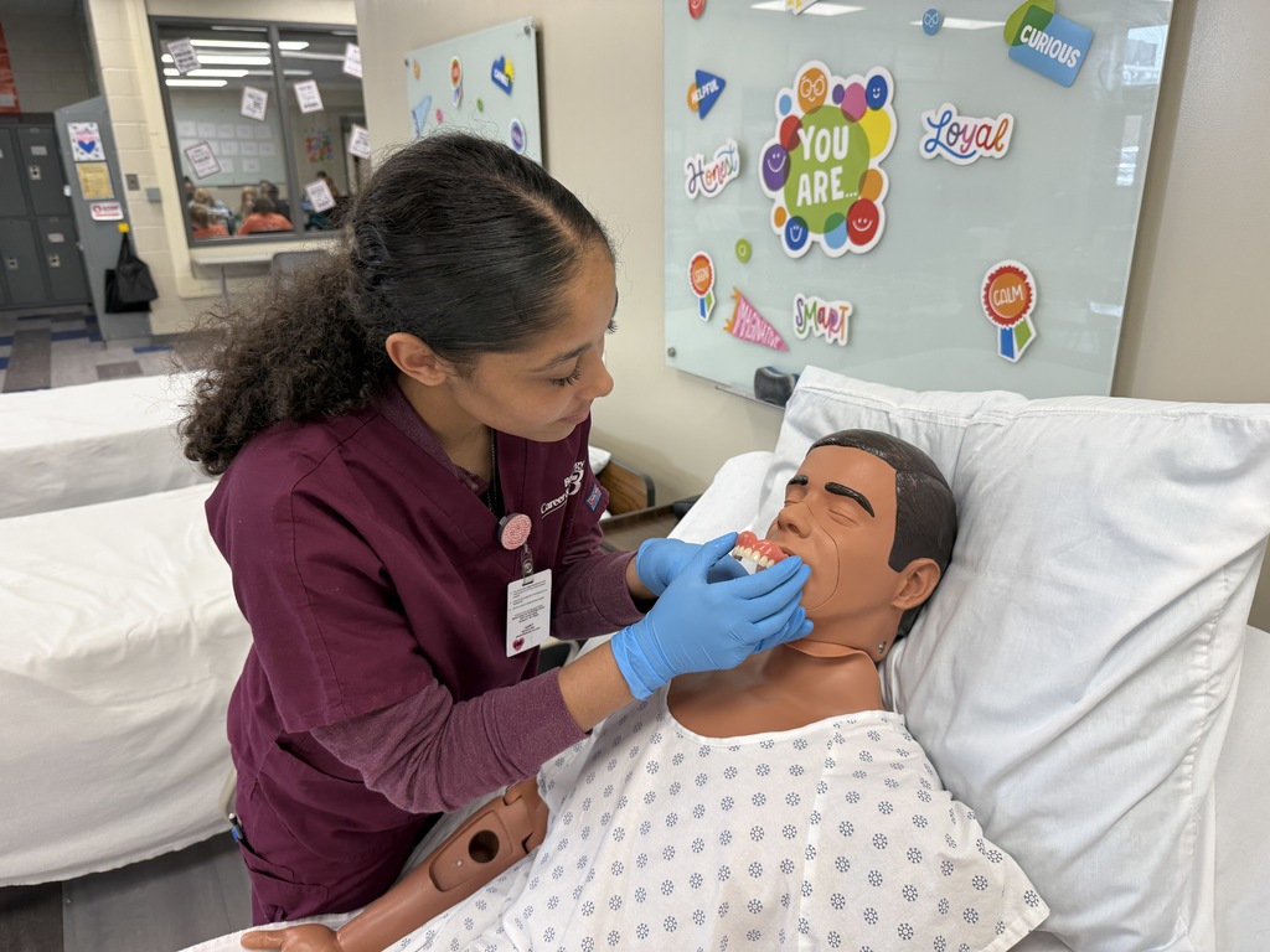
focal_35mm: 24
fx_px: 881
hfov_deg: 71.6
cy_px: 476
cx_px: 635
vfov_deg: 56.8
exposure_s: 1/120
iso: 125
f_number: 1.78
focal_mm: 6.76
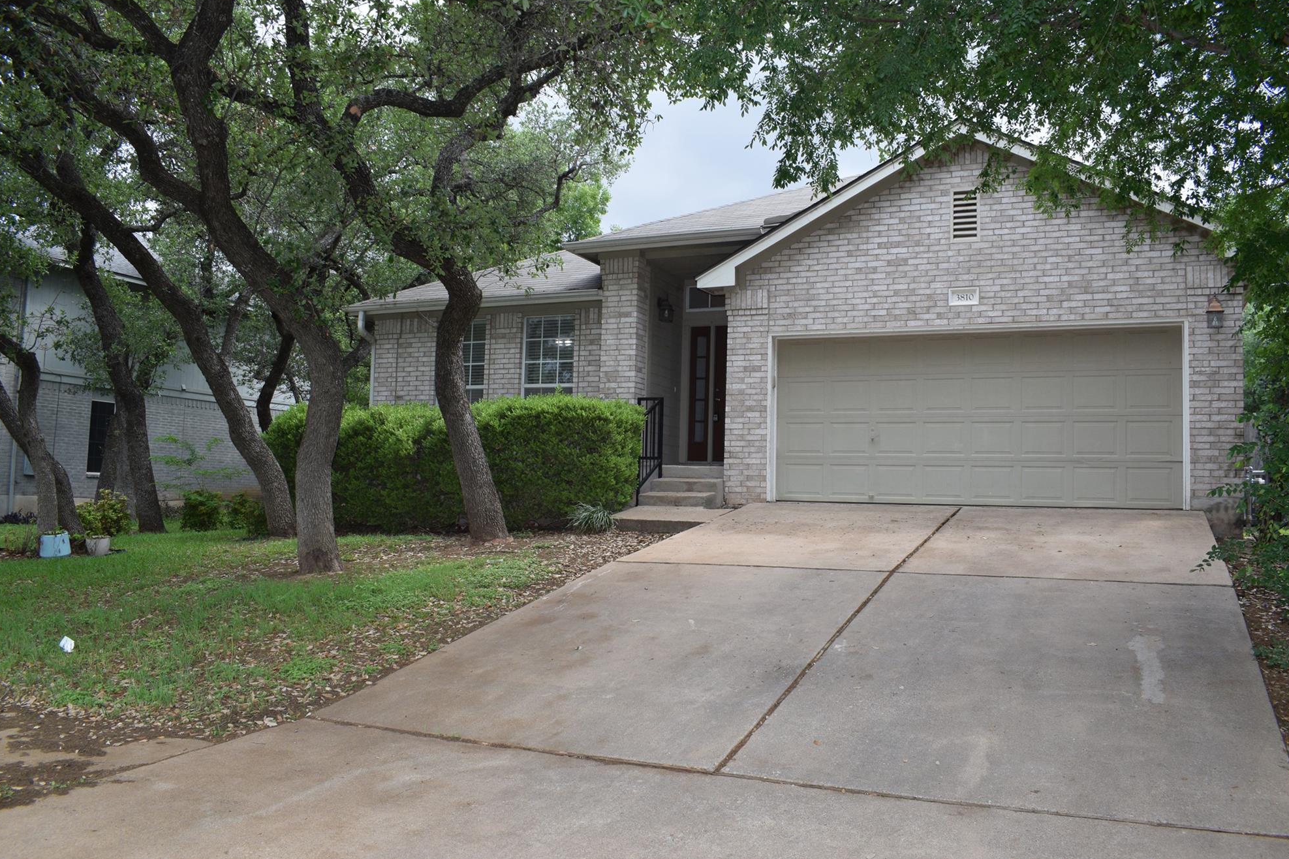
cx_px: 649
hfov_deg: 65.5
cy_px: 415
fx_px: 1002
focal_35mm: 28
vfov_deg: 46.4
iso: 360
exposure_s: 1/250
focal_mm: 18
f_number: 8
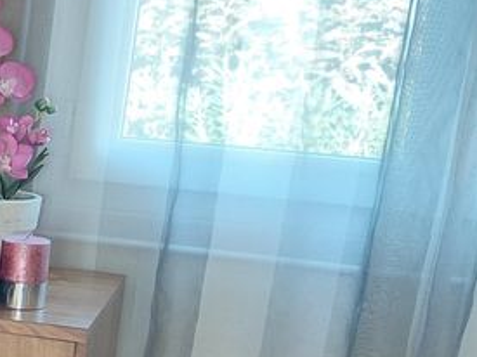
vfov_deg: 15.9
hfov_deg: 17.5
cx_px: -383
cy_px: 373
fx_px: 1253
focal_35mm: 91
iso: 160
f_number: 1.8
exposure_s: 1/50.3
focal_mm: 4.69
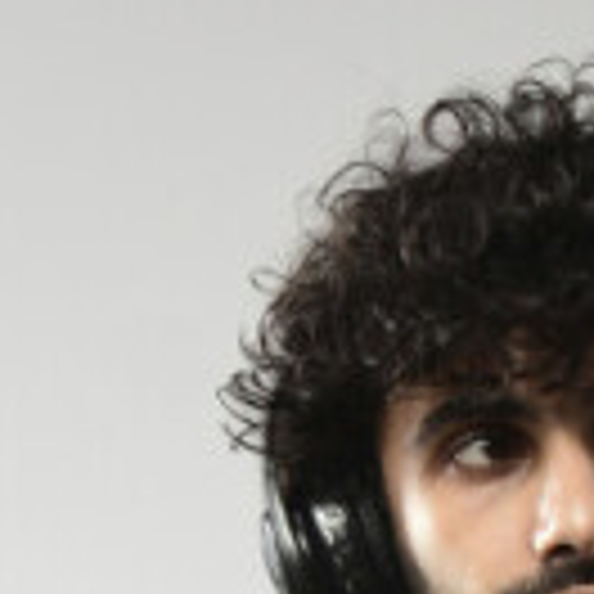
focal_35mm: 278
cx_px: 58
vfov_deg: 6.0
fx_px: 5397
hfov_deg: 6.3
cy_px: 1503
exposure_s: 1/125
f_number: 5
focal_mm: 36
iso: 400
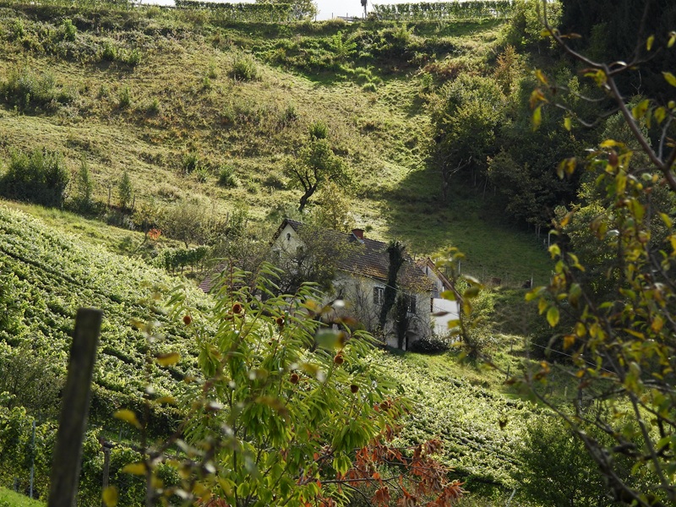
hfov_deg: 9.9
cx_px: 338
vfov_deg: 7.4
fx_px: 3906
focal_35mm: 200
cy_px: 254
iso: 100
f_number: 4.5
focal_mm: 35.7
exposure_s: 1/320
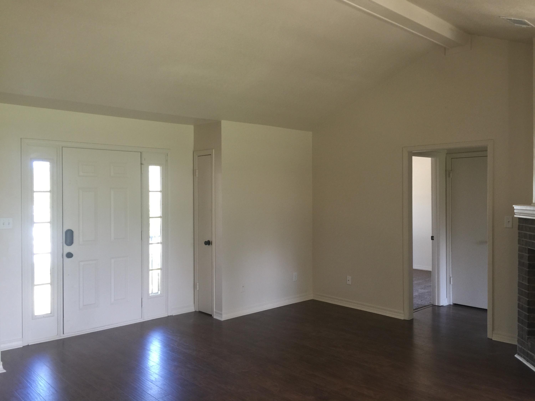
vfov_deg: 48.2
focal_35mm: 29
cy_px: 200
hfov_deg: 61.7
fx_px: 448
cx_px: 268
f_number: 2.2
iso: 40
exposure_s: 1/30
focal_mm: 4.15
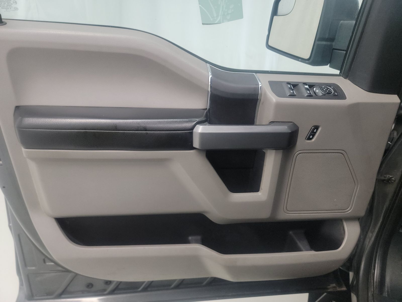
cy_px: 151
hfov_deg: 71.6
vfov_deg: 56.8
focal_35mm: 24
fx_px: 279
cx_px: 201
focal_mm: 6.7
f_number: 1.8
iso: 806
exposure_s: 1/59
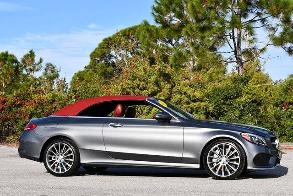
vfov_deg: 18.0
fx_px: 619
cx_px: 146
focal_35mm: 76
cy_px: 98
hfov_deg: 26.6
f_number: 8
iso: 100
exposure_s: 1/320
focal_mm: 38
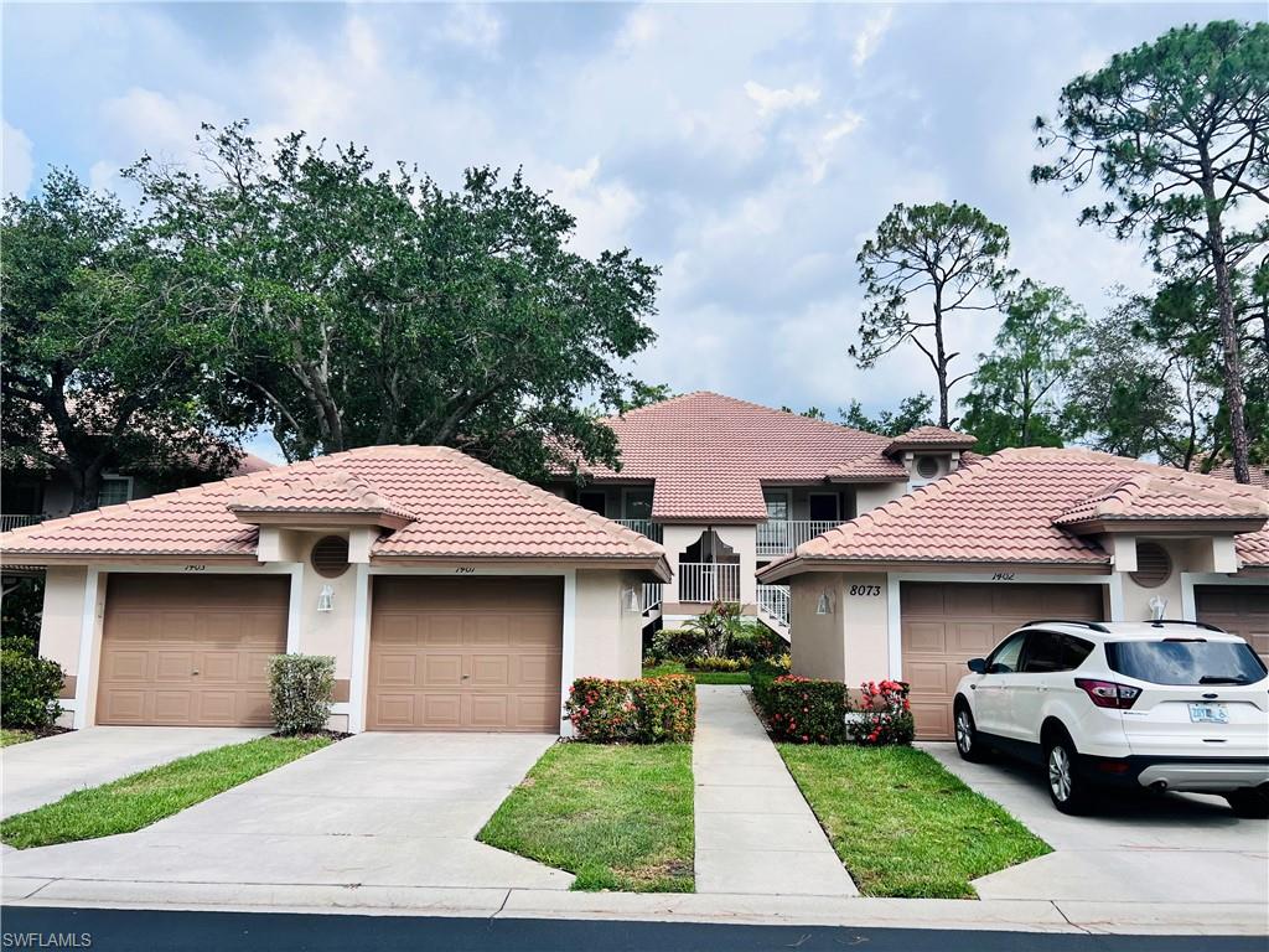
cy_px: 476
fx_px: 953
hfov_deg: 67.3
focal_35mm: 26
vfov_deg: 53.1
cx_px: 634
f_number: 1.5
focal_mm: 5.7
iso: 50
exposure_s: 1/4444
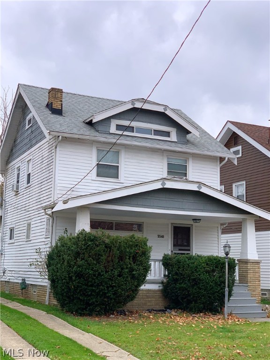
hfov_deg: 28.0
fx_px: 541
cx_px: 135
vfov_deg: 36.8
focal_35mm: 52
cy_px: 180
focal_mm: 6
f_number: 2.4
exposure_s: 1/452
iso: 16
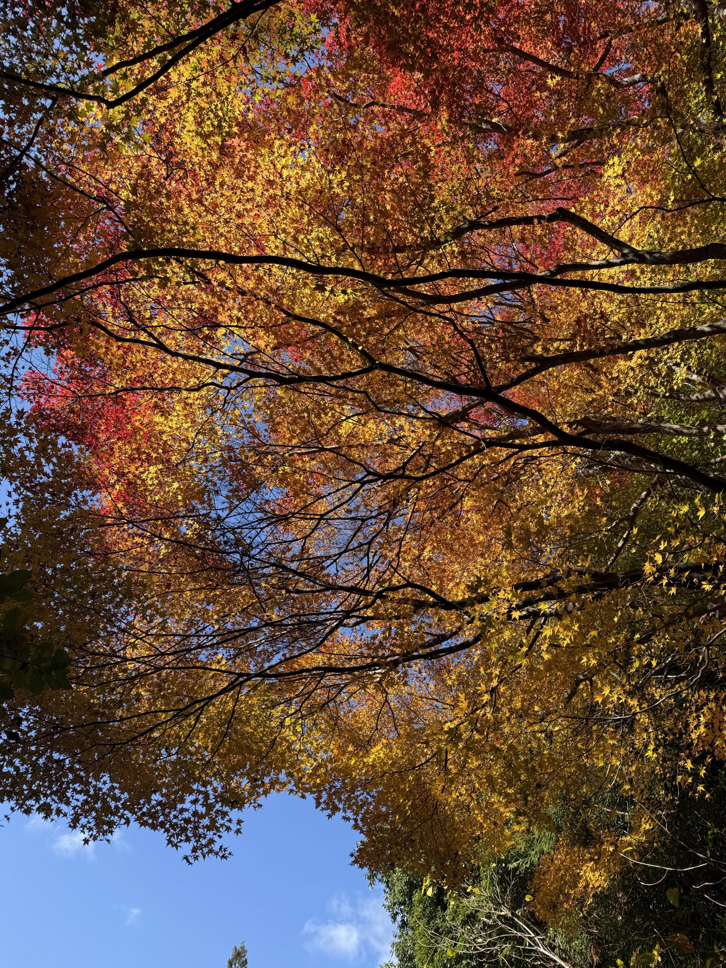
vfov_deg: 71.6
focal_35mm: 24
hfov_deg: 56.8
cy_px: 484
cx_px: 363
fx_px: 671
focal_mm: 6.76
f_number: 1.78
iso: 80
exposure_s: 1/1230
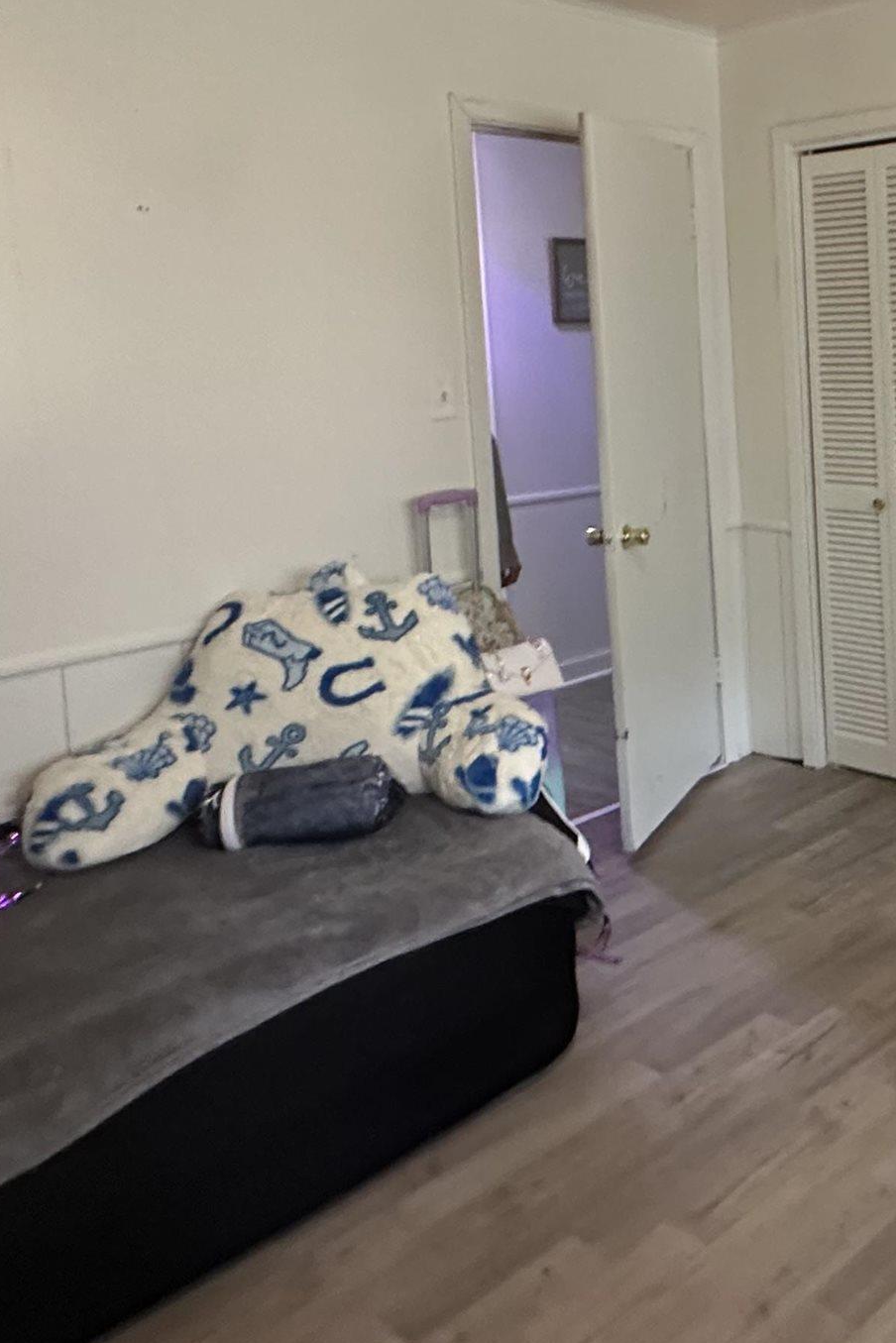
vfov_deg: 55.8
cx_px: 976
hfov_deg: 34.7
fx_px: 1231
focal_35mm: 33
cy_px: 427
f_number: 2.2
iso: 500
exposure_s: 1/60
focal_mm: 2.22
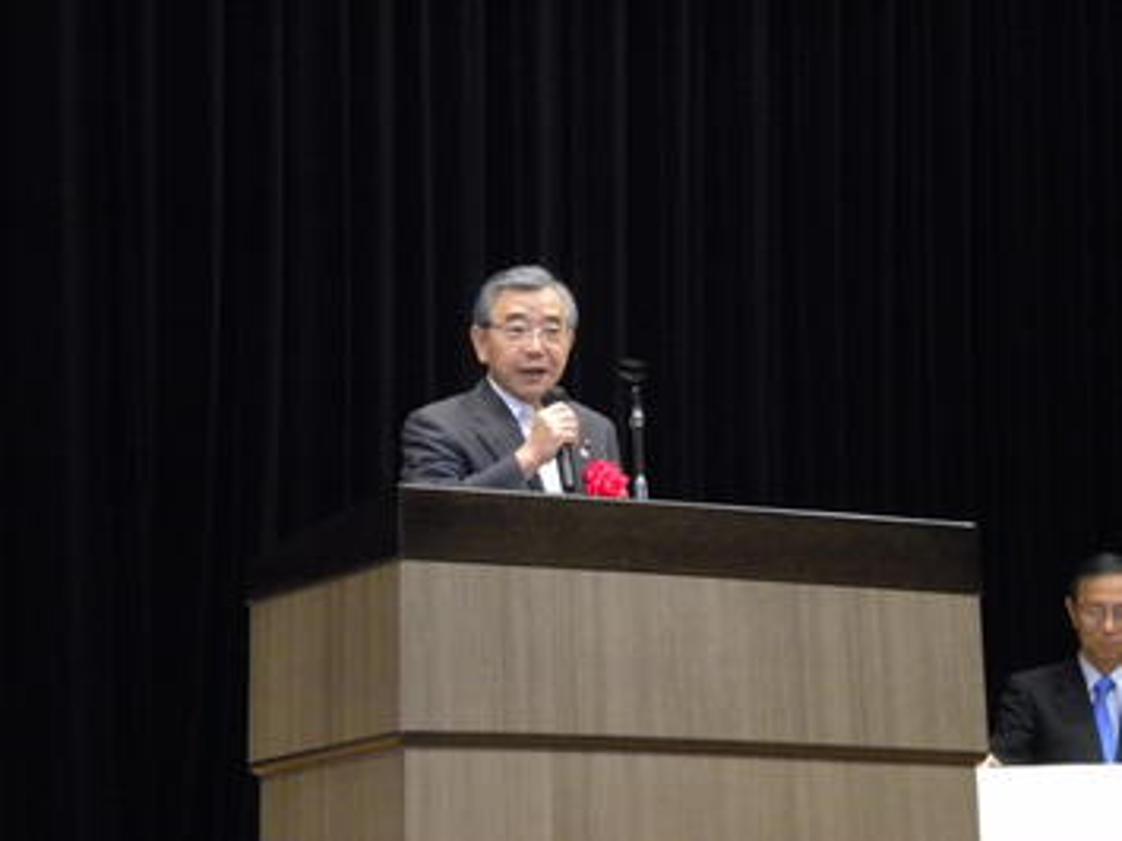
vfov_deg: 14.1
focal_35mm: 105
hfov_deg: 18.7
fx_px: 3402
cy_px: 420
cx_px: 561
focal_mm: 18.9
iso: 800
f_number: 5.9
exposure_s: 1/60
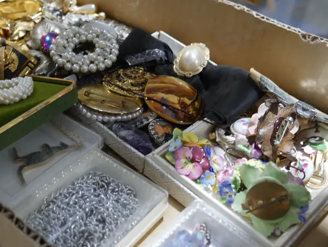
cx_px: 123
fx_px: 436
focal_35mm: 46
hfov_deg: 40.9
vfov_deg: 31.5
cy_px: 118
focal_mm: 14
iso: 400
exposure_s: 1/60
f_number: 3.5
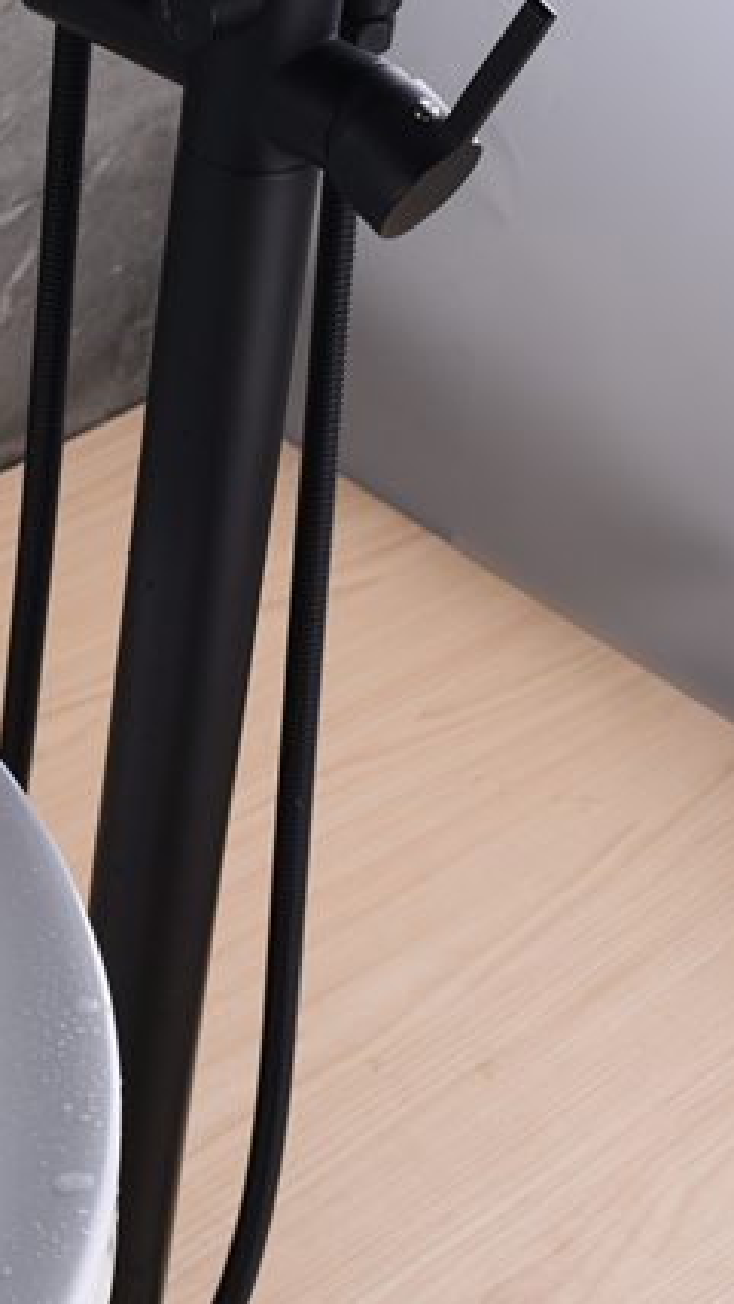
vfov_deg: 17.7
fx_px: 4183
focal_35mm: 121
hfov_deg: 9.9
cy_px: 483
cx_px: -40
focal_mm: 44
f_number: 9
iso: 64
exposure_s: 1/160
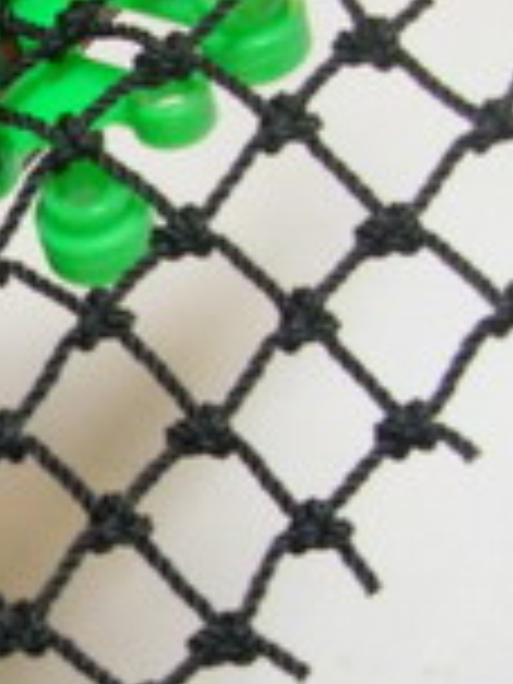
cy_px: 400
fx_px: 2569
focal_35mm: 130
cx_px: -506
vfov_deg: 15.2
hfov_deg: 10.5
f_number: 3
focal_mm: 5.8
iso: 72
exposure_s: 1/31.4
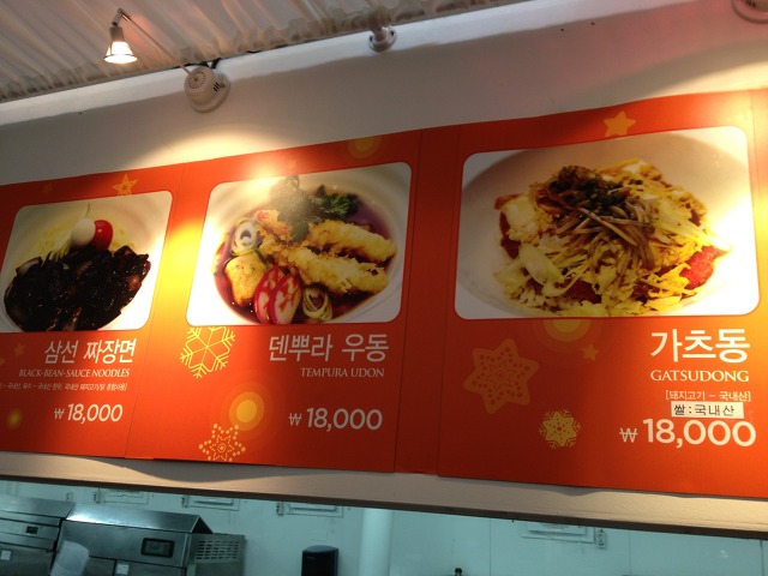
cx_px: 384
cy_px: 288
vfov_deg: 40.7
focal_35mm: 35
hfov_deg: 52.6
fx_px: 777
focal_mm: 4.28
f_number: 2.4
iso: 80
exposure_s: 1/20
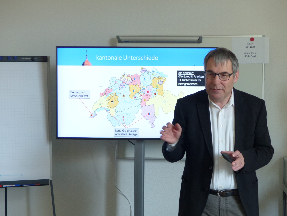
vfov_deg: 21.3
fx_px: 572
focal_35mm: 69
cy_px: 108
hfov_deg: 28.2
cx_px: 144
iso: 200
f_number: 2.8
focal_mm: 12.5
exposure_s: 1/60
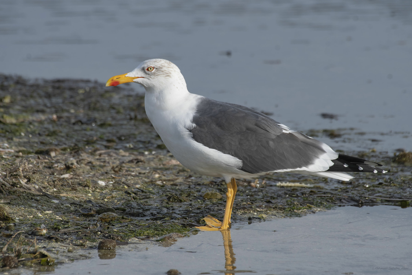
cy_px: 138
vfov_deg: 1.8
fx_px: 8583
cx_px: 206
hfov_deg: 2.7
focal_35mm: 750
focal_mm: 500
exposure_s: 1/500
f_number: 8
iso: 160
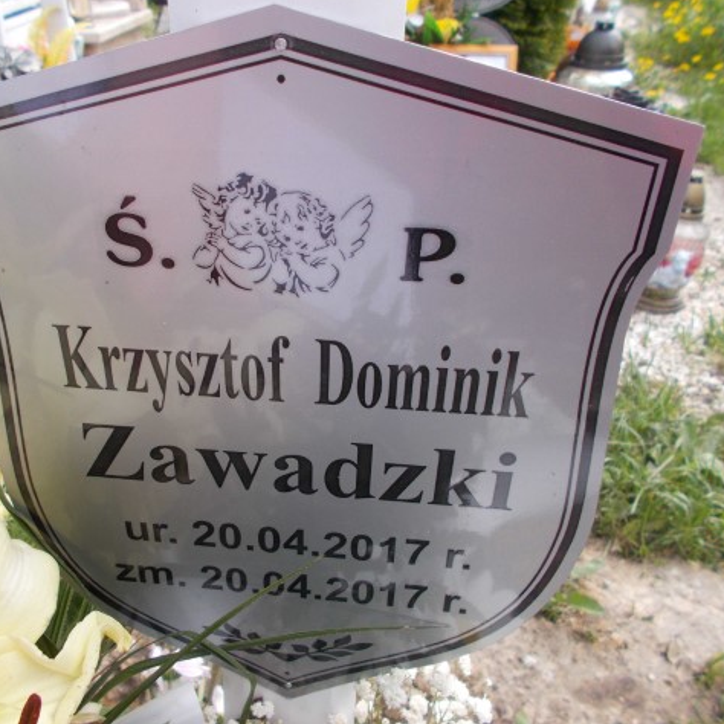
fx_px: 734
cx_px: 287
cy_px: 359
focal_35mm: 31
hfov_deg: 52.2
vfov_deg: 52.5
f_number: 3.2
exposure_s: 1/250
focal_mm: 4.6
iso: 80
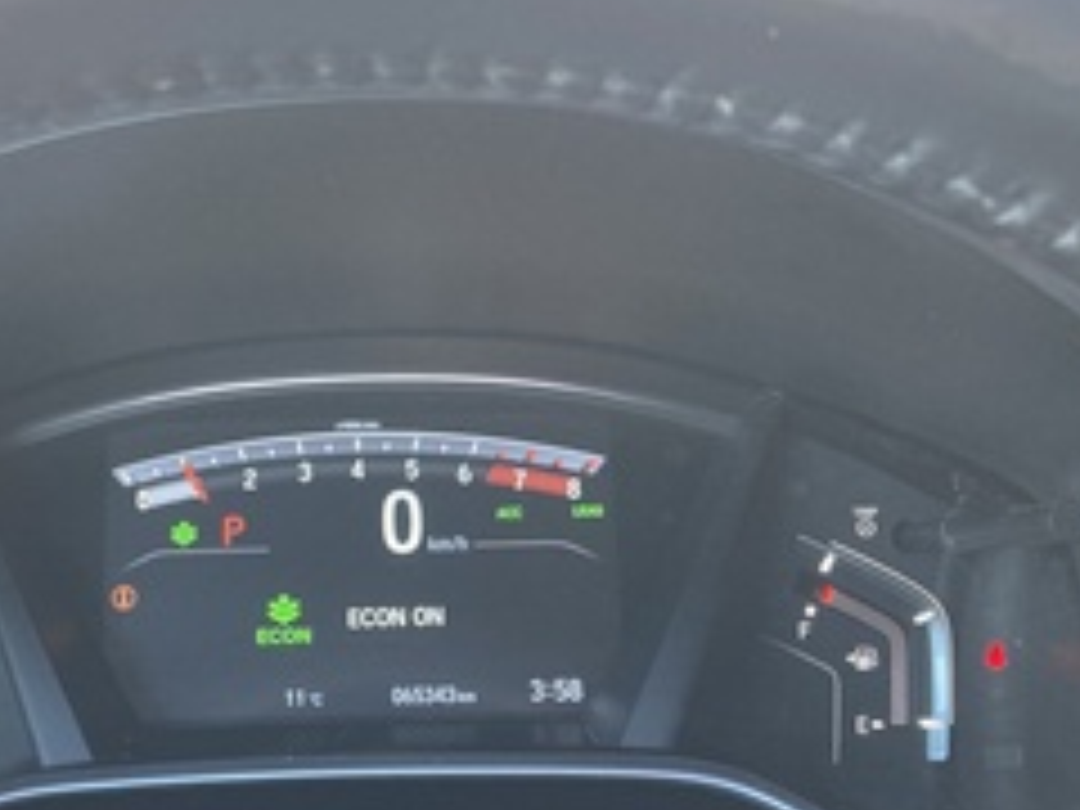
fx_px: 1529
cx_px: 356
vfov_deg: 29.4
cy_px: 547
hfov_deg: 38.4
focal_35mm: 49
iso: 100
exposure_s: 1/60
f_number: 1.8
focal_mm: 3.99
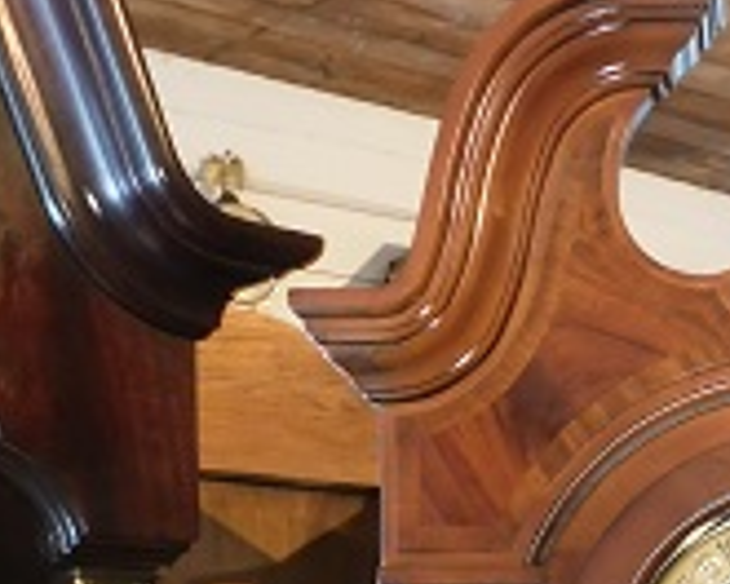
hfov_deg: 19.6
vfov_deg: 15.2
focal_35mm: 94
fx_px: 2031
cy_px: 872
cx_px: 790
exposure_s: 1/30
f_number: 3
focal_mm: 4
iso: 125
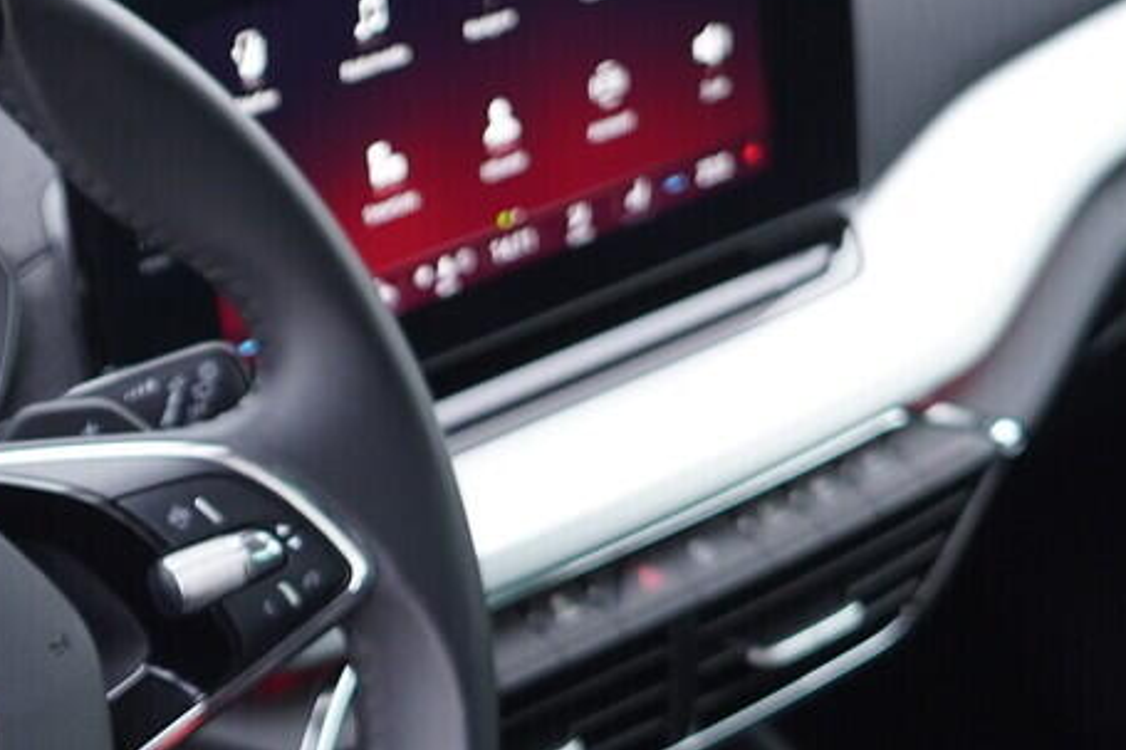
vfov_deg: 11.8
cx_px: 84
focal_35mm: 114
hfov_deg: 17.6
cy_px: 812
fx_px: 3564
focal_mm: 24
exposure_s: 1/40
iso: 250
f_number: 2.8
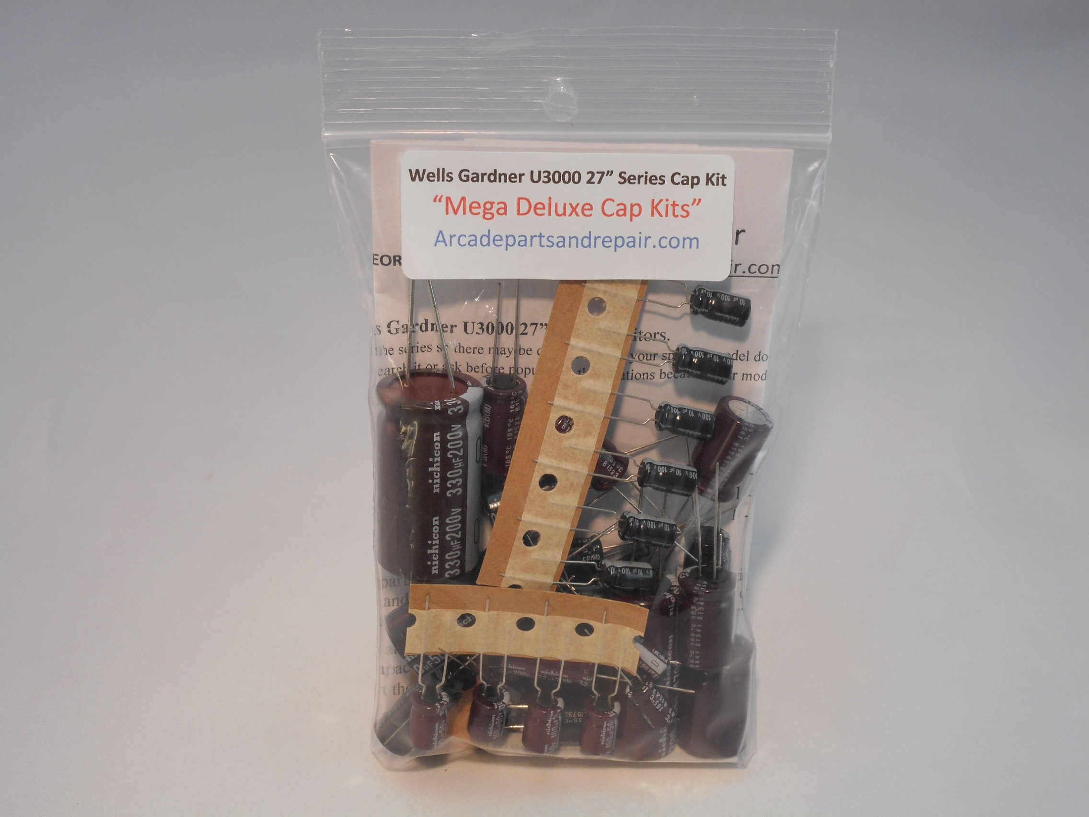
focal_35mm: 59
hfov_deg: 32.7
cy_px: 408
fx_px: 1856
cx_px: 544
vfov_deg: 24.8
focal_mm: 10.5
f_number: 5.1
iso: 140
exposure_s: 1/30
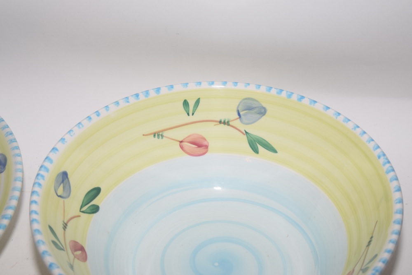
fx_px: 944
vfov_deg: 16.6
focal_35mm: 82
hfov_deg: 24.6
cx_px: 206
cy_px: 138
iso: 360
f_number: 5.6
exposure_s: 1/60
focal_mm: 55
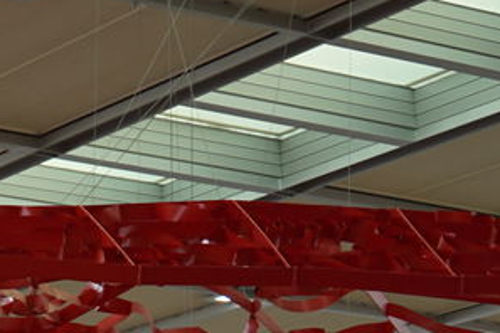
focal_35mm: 151
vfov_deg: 8.8
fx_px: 2097
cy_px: 530
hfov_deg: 11.5
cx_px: -652
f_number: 4
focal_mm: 28
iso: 100
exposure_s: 1/60
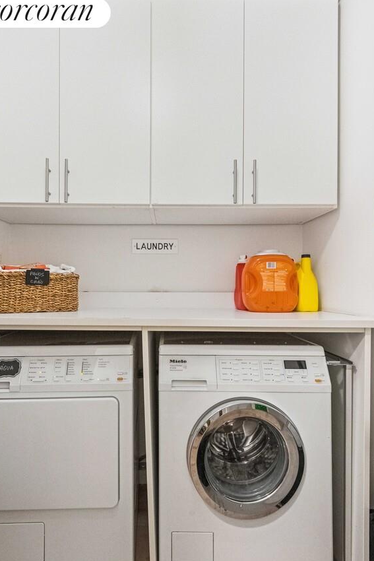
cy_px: 296
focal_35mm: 20
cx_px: 159
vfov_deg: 83.9
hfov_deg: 61.7
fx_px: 312
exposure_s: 1/125
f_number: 8
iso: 16000
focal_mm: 17
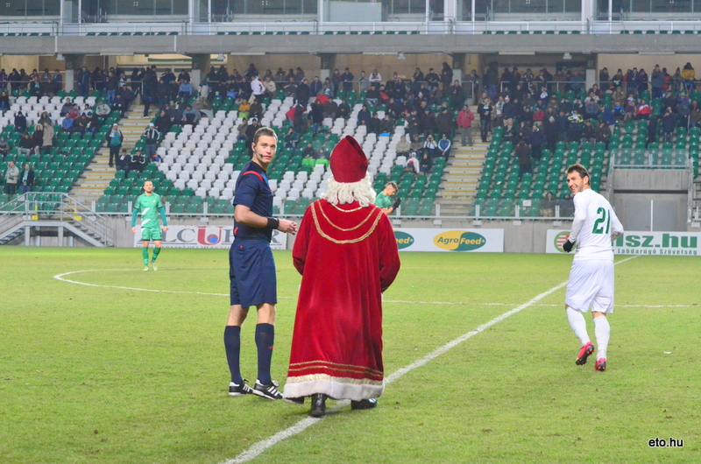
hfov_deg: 19.5
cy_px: 232
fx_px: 2041
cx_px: 350
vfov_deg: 13.0
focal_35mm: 105
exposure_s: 1/320
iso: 4000
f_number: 5.6
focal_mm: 70
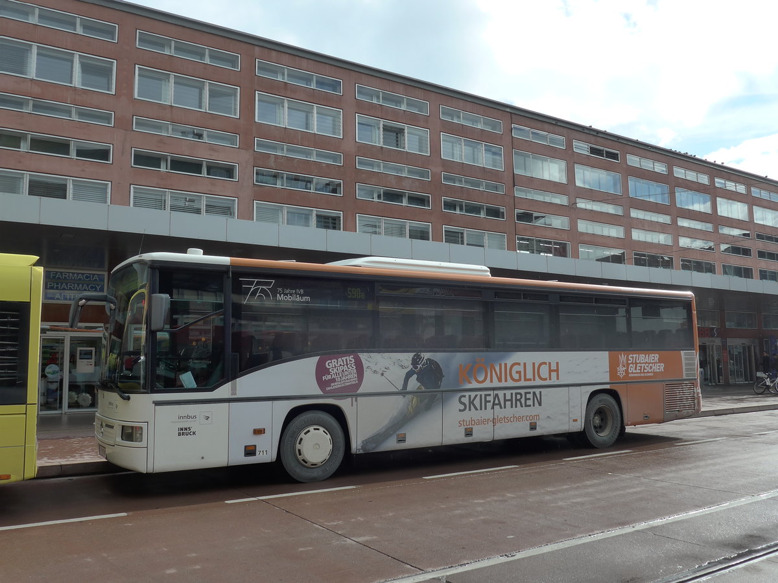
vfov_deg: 48.2
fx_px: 652
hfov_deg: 61.7
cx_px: 389
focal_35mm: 29
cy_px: 292
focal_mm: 6
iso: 160
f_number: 4
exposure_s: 1/640
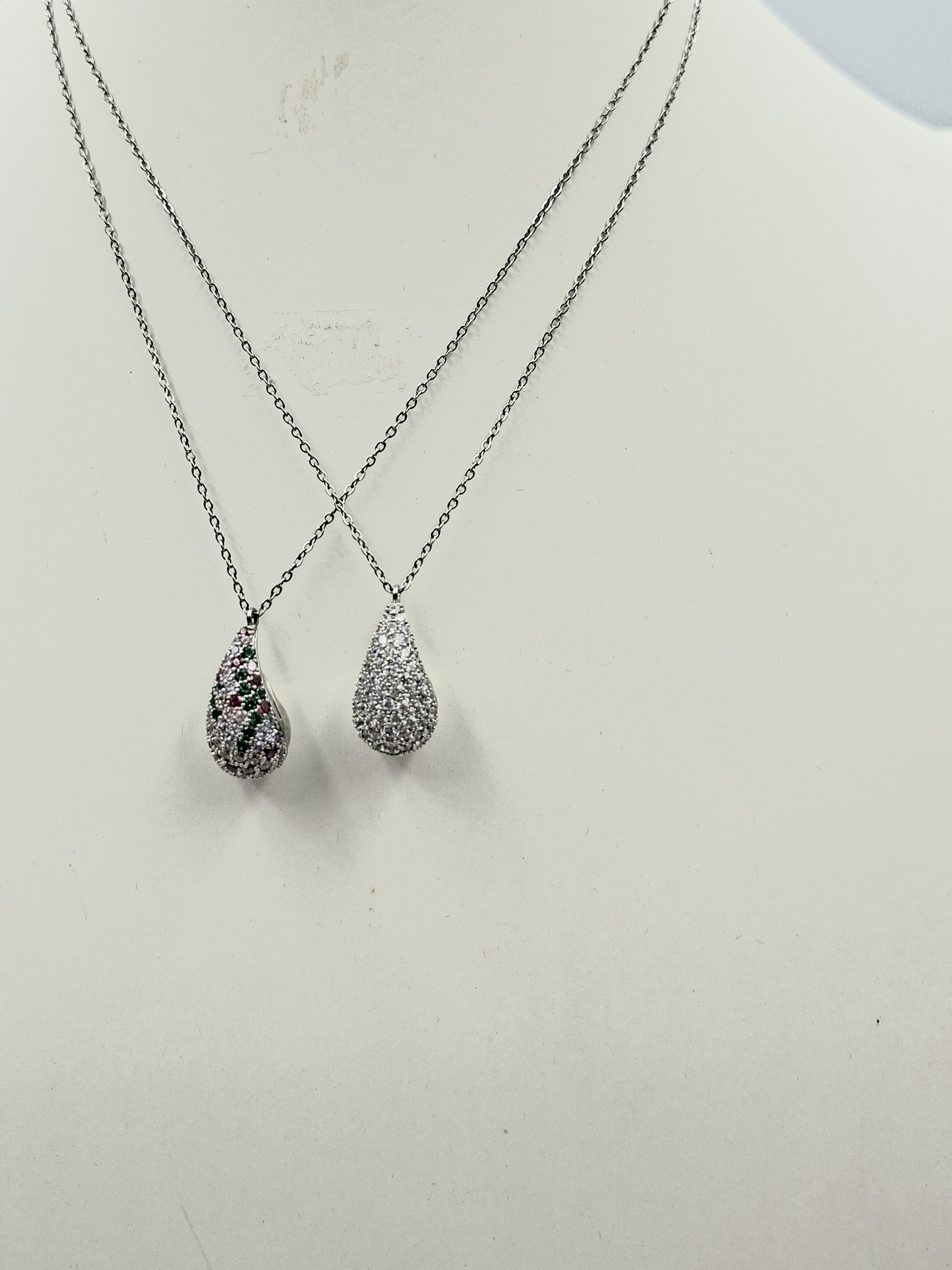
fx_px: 1173
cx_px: 407
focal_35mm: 32
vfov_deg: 56.2
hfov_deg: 44.0
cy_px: 481
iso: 50
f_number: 1.8
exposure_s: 1/357
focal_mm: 5.54
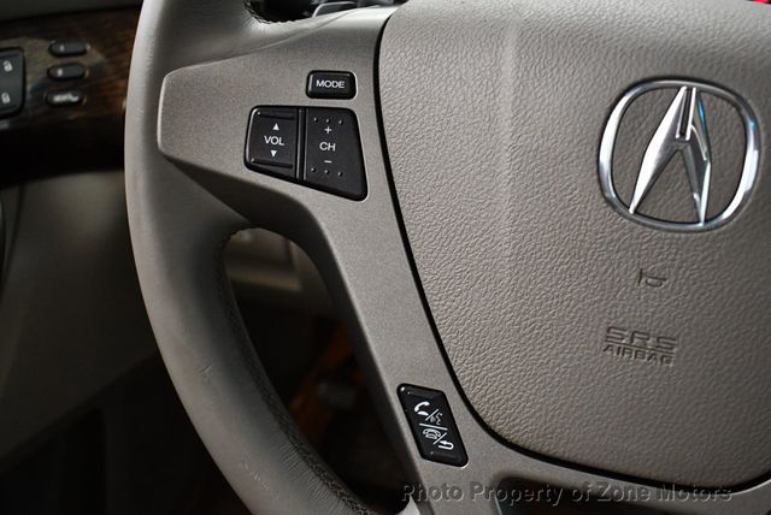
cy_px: 258
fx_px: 772
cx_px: 386
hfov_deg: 53.1
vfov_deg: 36.9
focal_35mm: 36
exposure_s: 1/125
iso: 2800
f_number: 3.5
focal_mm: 18
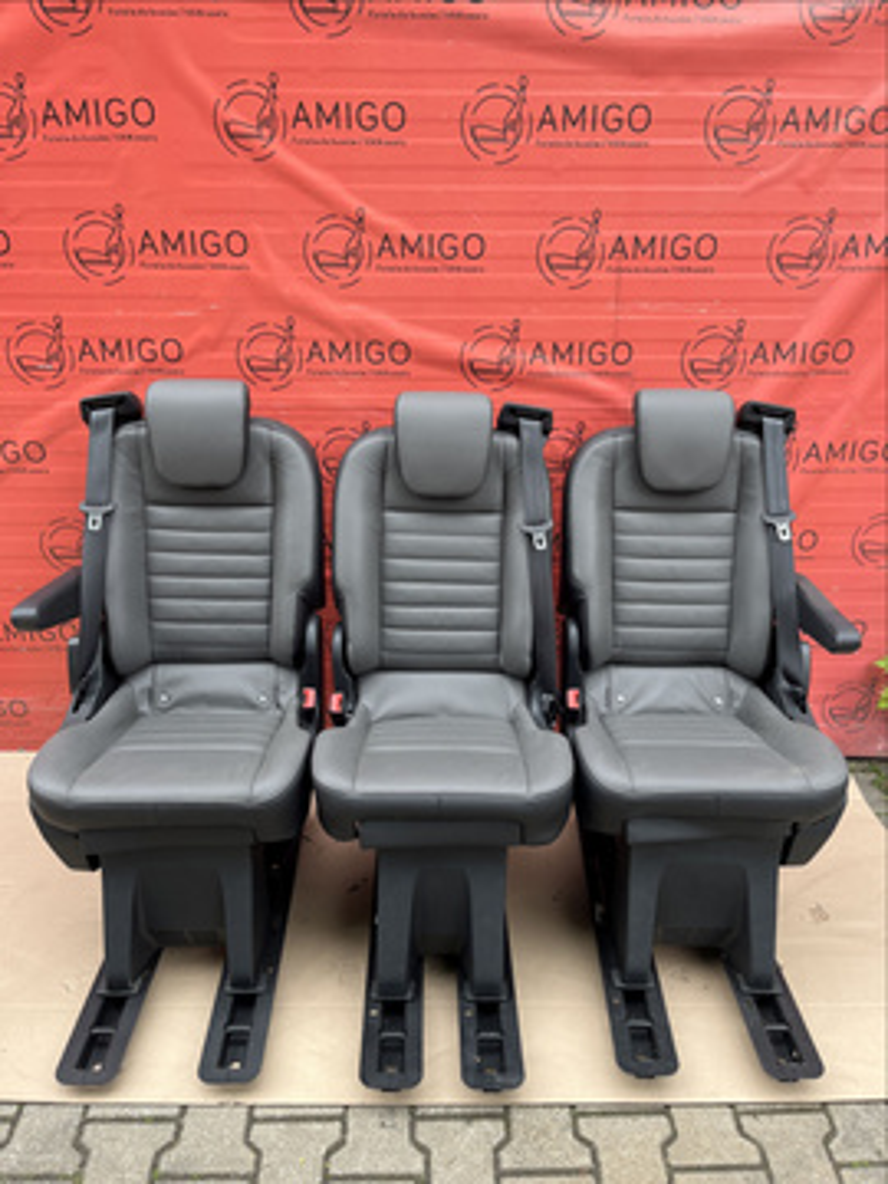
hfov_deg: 53.1
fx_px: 889
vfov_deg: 67.3
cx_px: 444
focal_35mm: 26
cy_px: 592
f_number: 1.6
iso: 50
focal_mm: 5.1
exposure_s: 1/326
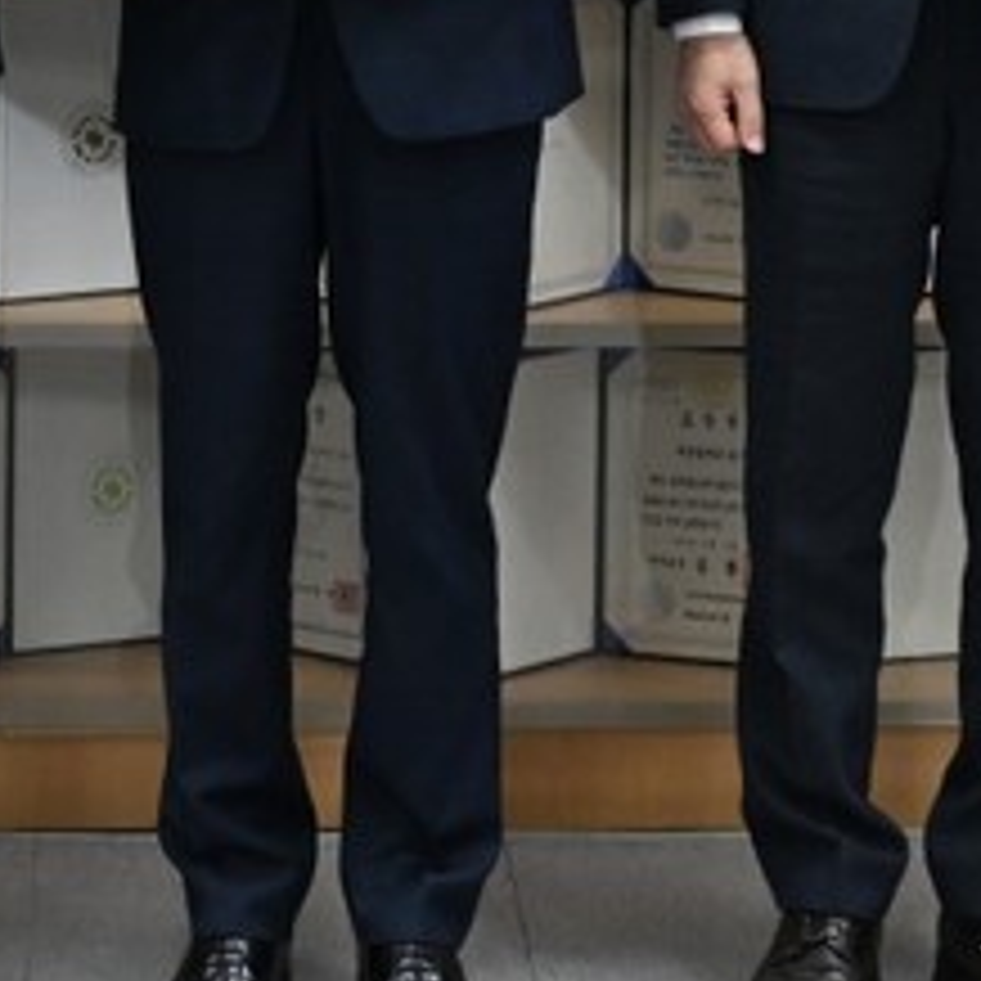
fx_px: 5034
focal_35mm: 157
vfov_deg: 10.8
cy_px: -338
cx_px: 14
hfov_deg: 11.0
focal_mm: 42
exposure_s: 1/160
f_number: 5.6
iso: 2500
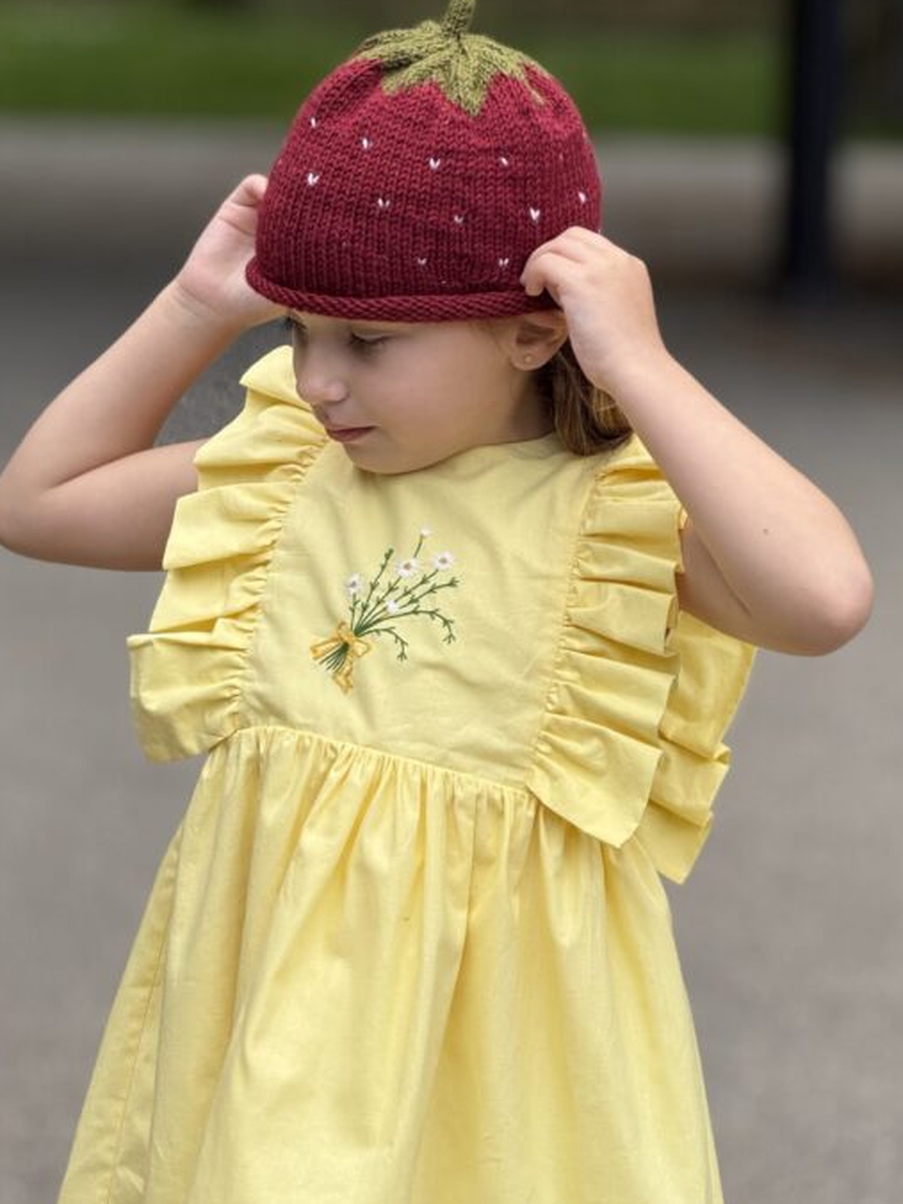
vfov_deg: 13.9
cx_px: 517
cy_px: 686
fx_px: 4939
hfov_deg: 10.4
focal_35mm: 142
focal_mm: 15.66
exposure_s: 1/421
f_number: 2.8
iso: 50
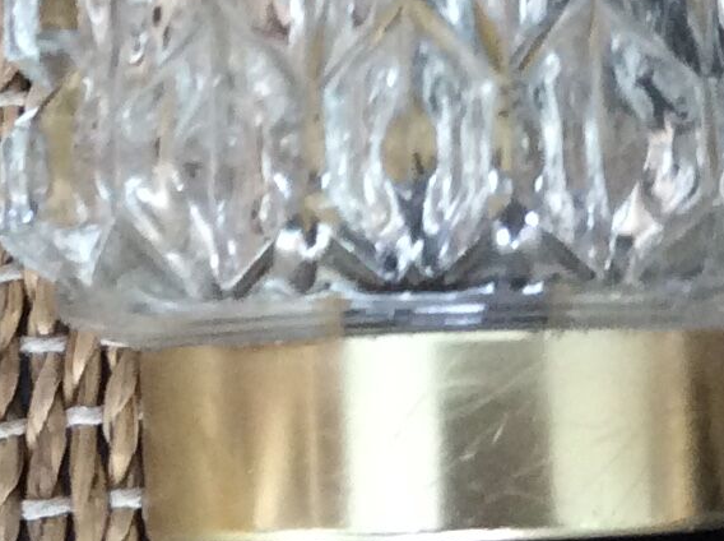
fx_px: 3048
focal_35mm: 146
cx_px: 427
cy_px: -454
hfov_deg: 13.5
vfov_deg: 9.6
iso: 100
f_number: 2.4
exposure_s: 1/25
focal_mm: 3.3
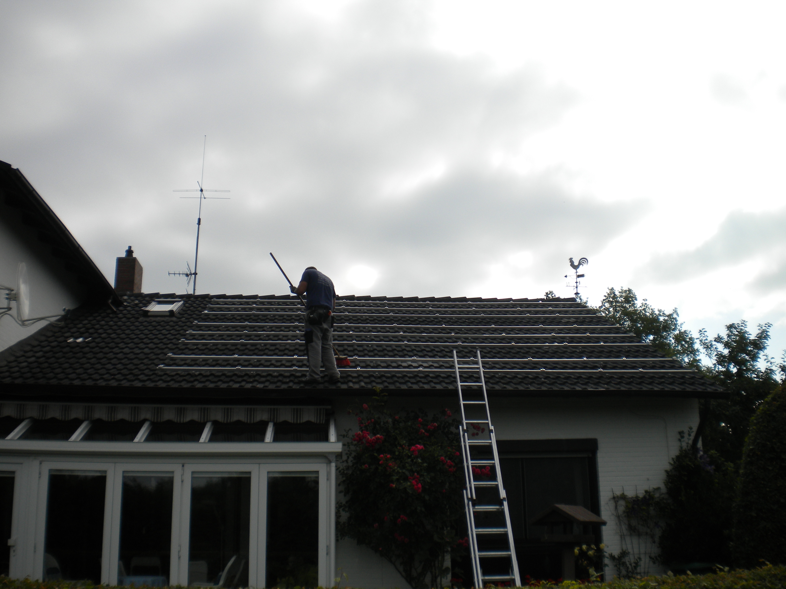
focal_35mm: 35
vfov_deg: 40.7
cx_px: 393
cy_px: 294
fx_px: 795
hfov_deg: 52.6
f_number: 4.6
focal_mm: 6.3
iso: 80
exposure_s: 1/1000
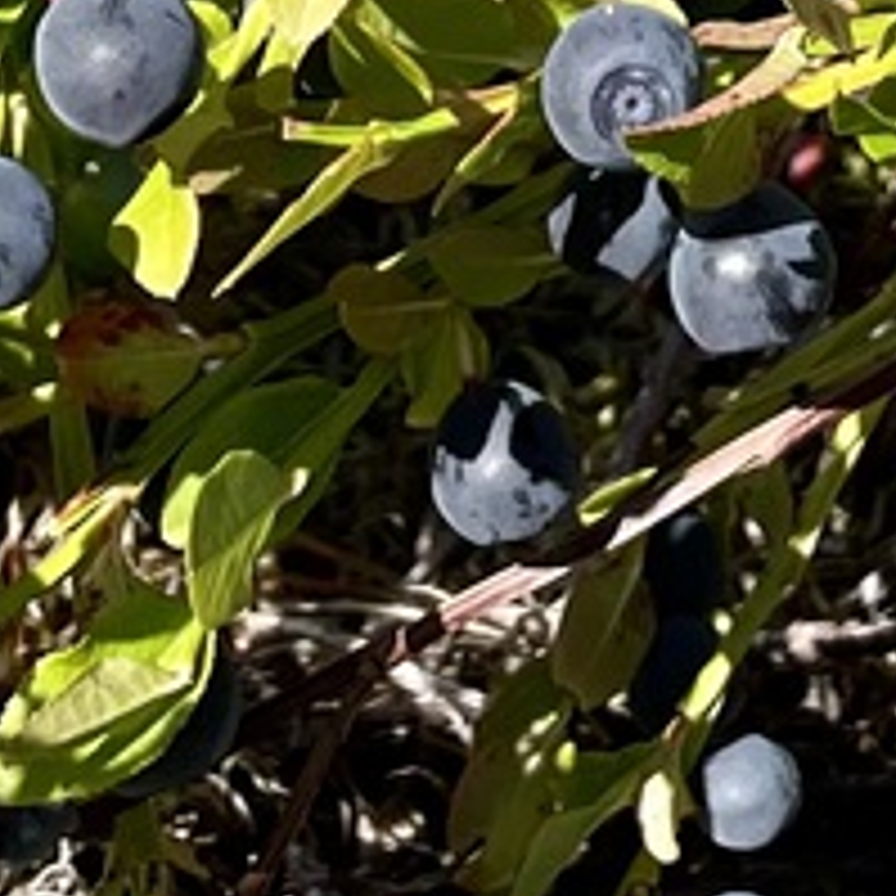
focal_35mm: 118
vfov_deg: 13.4
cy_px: -693
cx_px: 752
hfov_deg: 14.7
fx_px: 3456
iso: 32
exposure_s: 1/1319
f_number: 1.6
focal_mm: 4.2
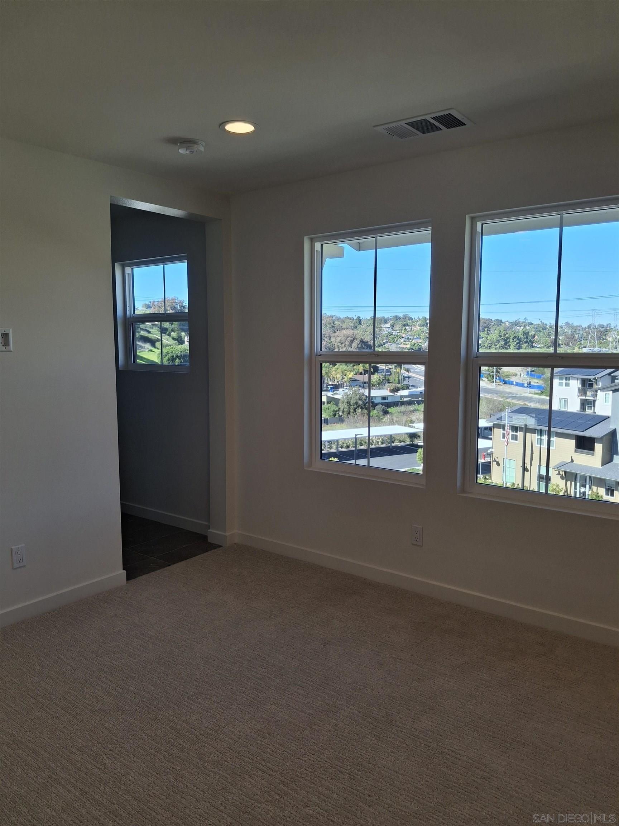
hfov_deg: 54.9
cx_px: 310
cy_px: 413
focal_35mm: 25
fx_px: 596
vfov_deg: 69.4
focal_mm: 4.69
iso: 32
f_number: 1.8
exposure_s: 1/357
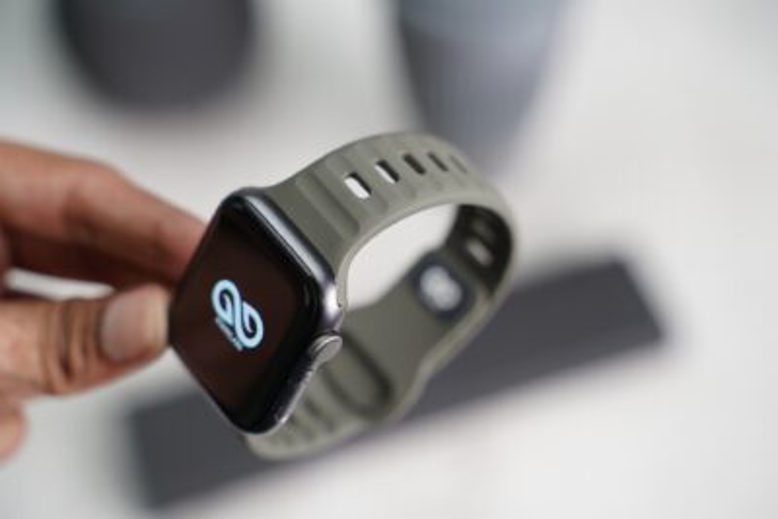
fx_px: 1513
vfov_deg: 19.5
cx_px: 389
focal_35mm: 70
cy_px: 260
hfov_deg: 28.8
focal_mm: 70
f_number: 4
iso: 1000
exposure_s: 1/80
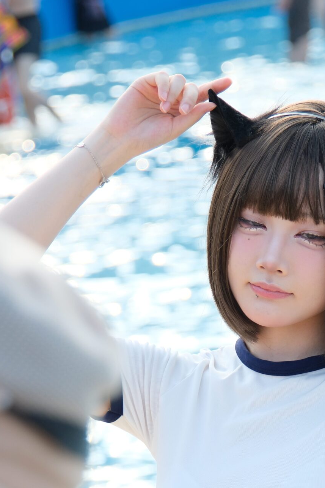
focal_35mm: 255
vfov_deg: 8.0
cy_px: 471
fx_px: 3452
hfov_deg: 5.4
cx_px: 292
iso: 400
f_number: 5
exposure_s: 1/400
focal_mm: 85.4
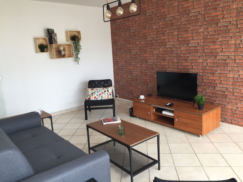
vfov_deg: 48.2
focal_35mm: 29
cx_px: 122
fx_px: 204
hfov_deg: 61.7
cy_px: 91
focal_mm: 4.15
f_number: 2.2
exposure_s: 1/50
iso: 32
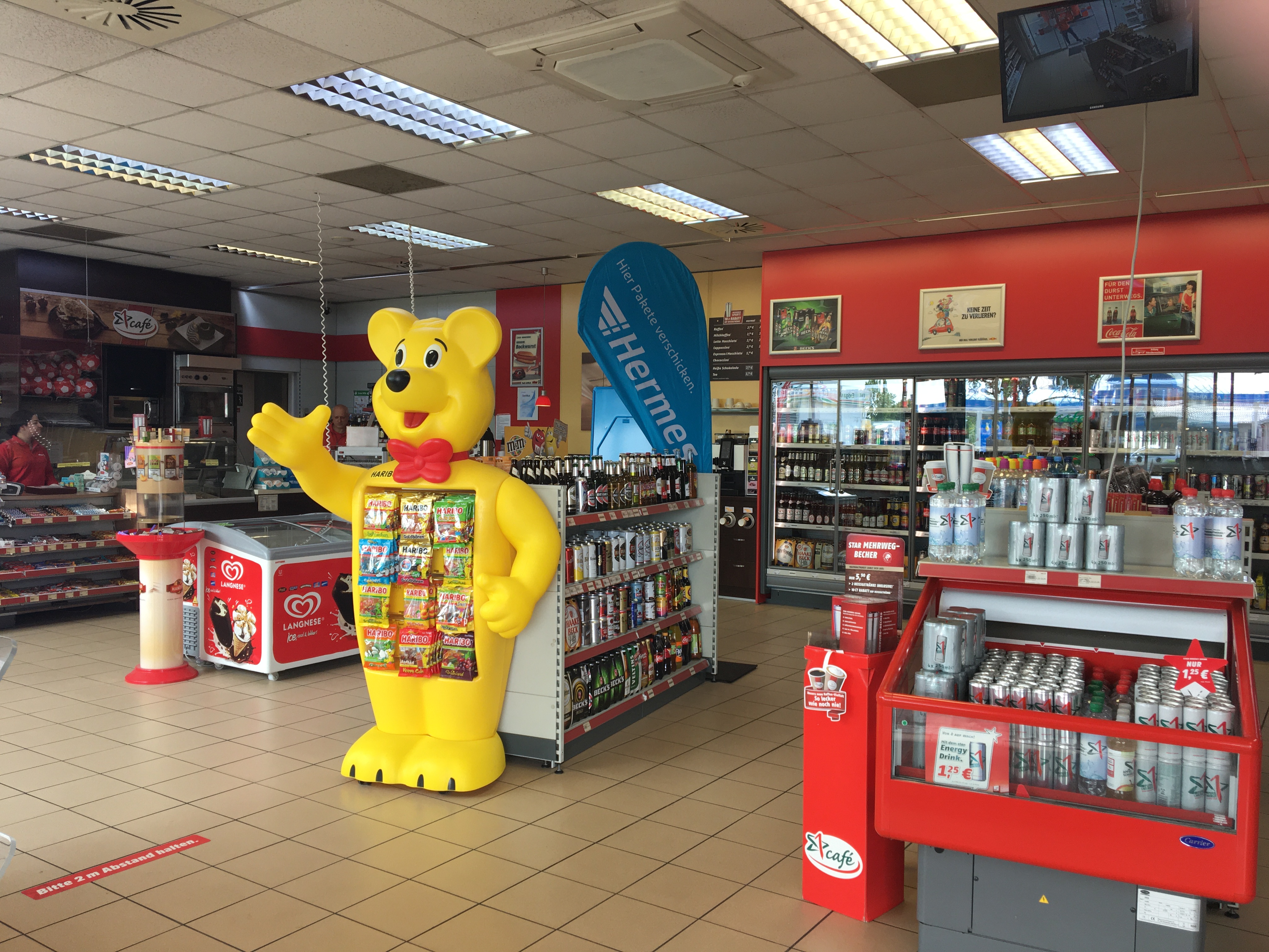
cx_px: 634
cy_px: 476
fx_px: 1063
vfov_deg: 48.2
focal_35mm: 29
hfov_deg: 61.7
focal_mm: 4.15
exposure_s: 1/100
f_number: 2.2
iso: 32
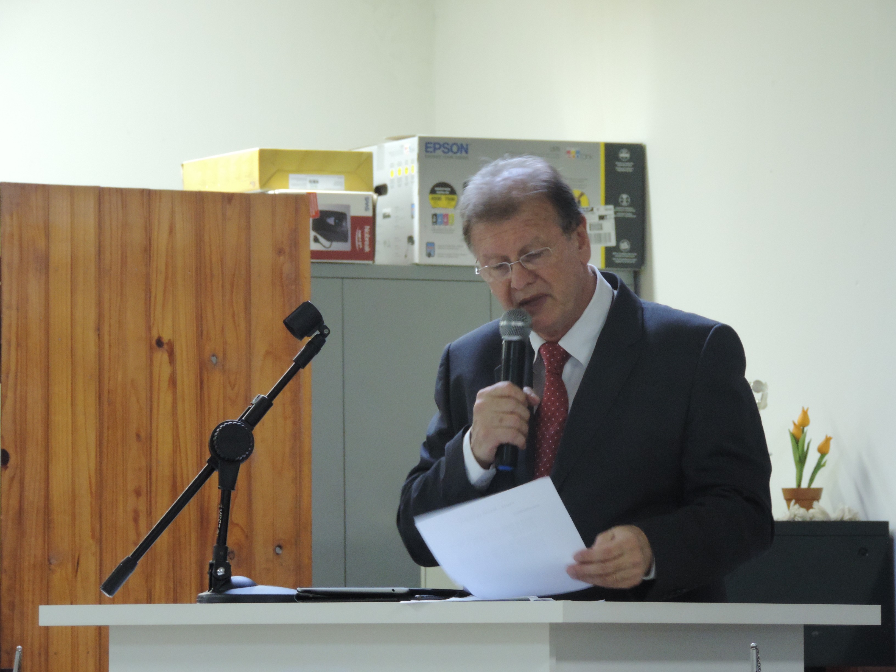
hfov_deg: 8.8
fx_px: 5824
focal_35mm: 225
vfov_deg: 6.6
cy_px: 336
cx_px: 448
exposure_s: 1/10
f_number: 4.6
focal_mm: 40.1
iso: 800
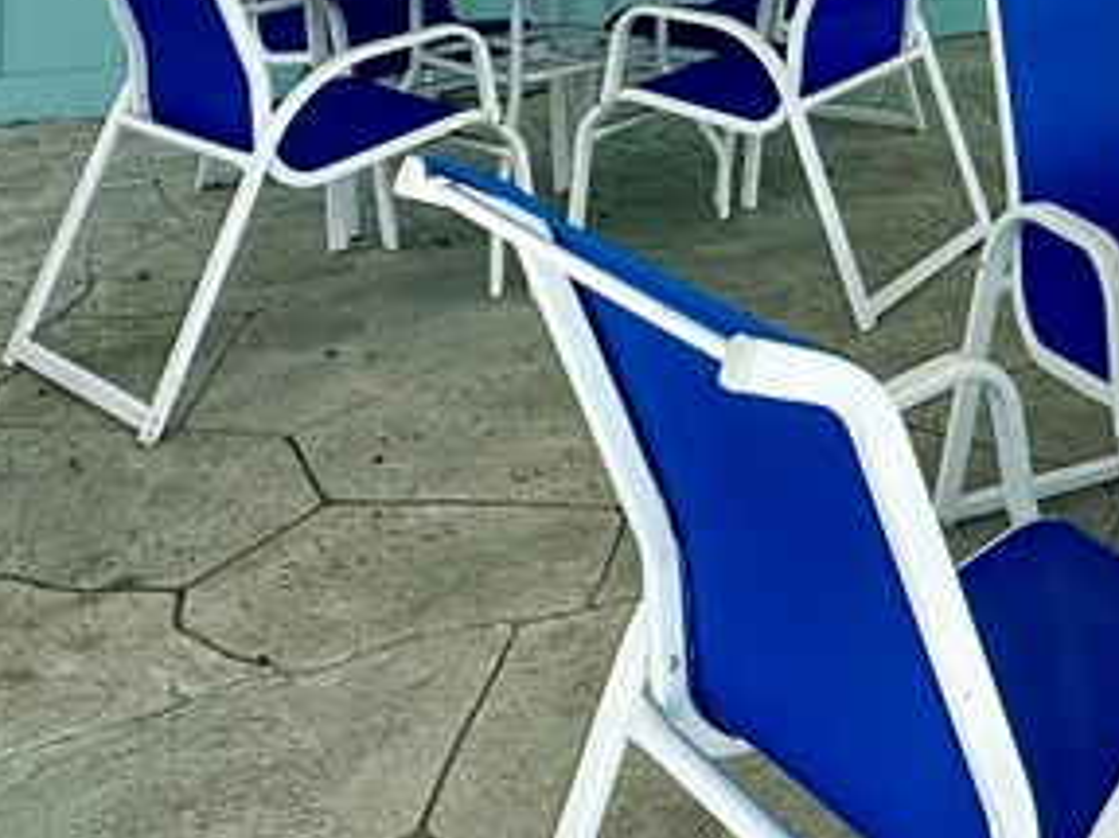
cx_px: 1224
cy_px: -343
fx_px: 1616
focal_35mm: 50
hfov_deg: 33.4
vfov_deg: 24.2
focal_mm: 2.22
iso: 40
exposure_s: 1/910
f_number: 2.2
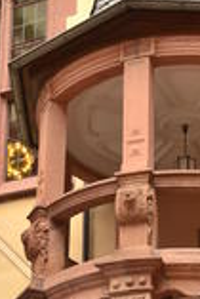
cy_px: 377
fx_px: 923
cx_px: 132
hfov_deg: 12.4
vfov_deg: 17.4
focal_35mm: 111
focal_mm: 20
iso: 100
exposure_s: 1/25
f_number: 11
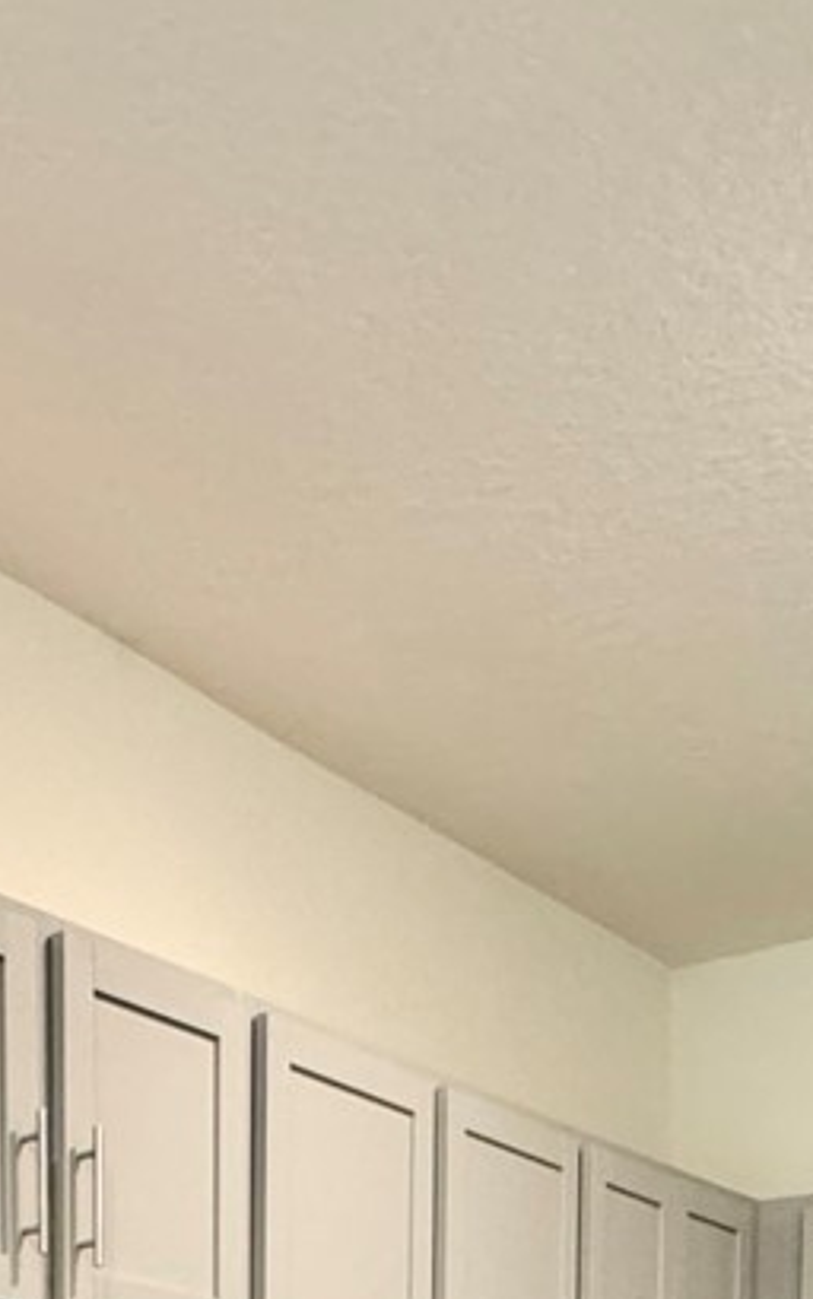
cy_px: 1829
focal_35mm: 58
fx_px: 2054
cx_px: 73
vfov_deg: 27.2
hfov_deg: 21.8
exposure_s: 1/60
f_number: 2.2
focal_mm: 2.22
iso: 500
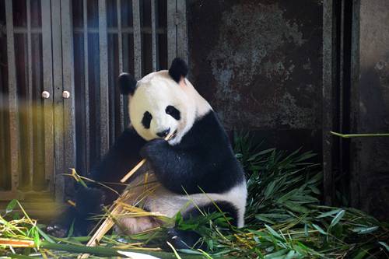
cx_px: 194
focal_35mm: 117
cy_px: 130
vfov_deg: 11.7
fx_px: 1264
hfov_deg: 17.5
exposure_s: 1/60
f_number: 5.3
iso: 900
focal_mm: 78
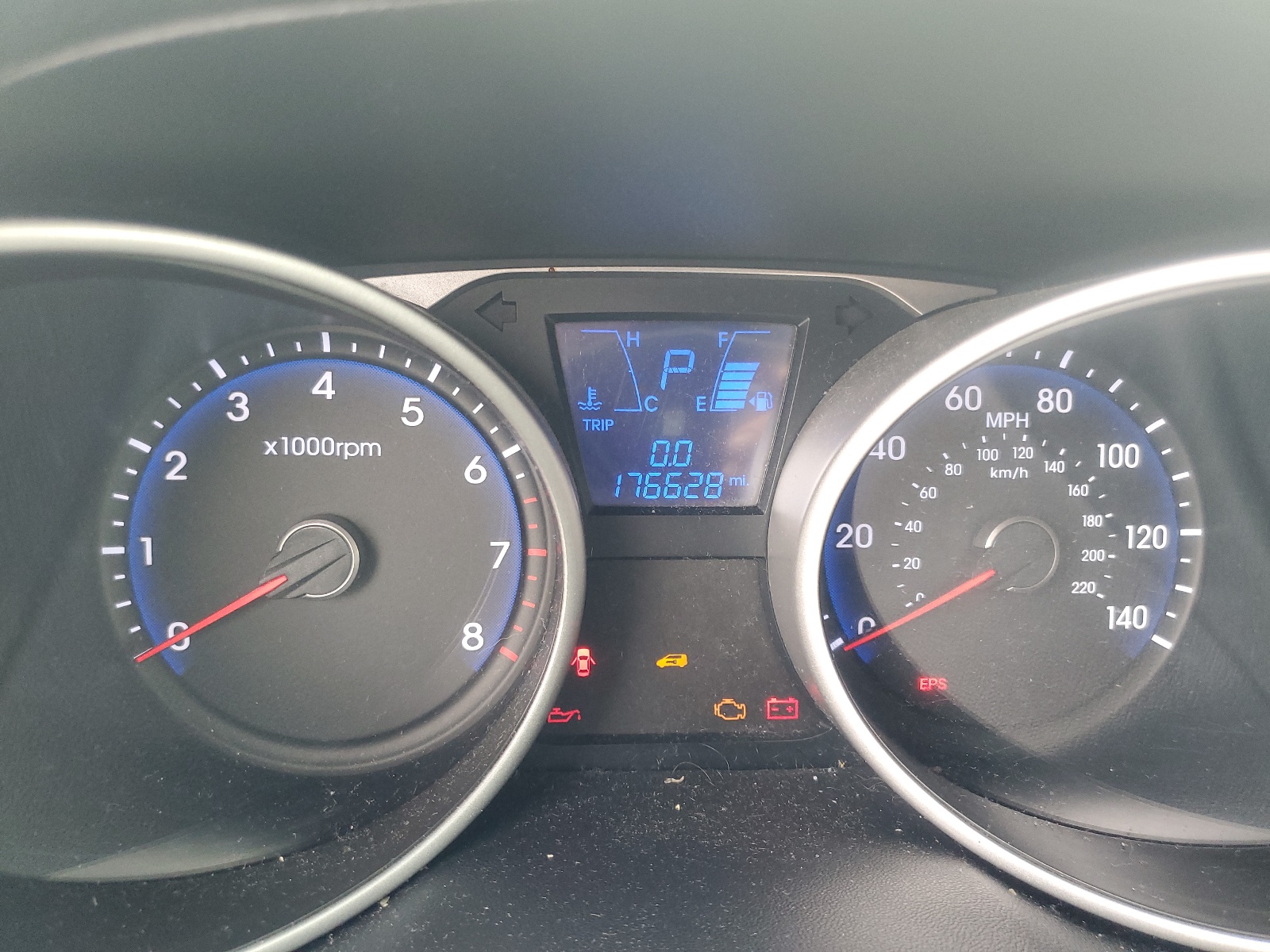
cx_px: 635
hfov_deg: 67.3
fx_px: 954
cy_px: 476
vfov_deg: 53.1
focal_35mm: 26
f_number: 1.5
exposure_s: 1/60.2
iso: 136
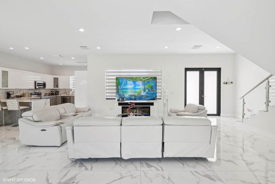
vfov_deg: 73.8
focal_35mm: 16
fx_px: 122
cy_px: 92
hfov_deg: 96.7
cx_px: 138
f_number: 11
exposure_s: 1/10
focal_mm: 16
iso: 200
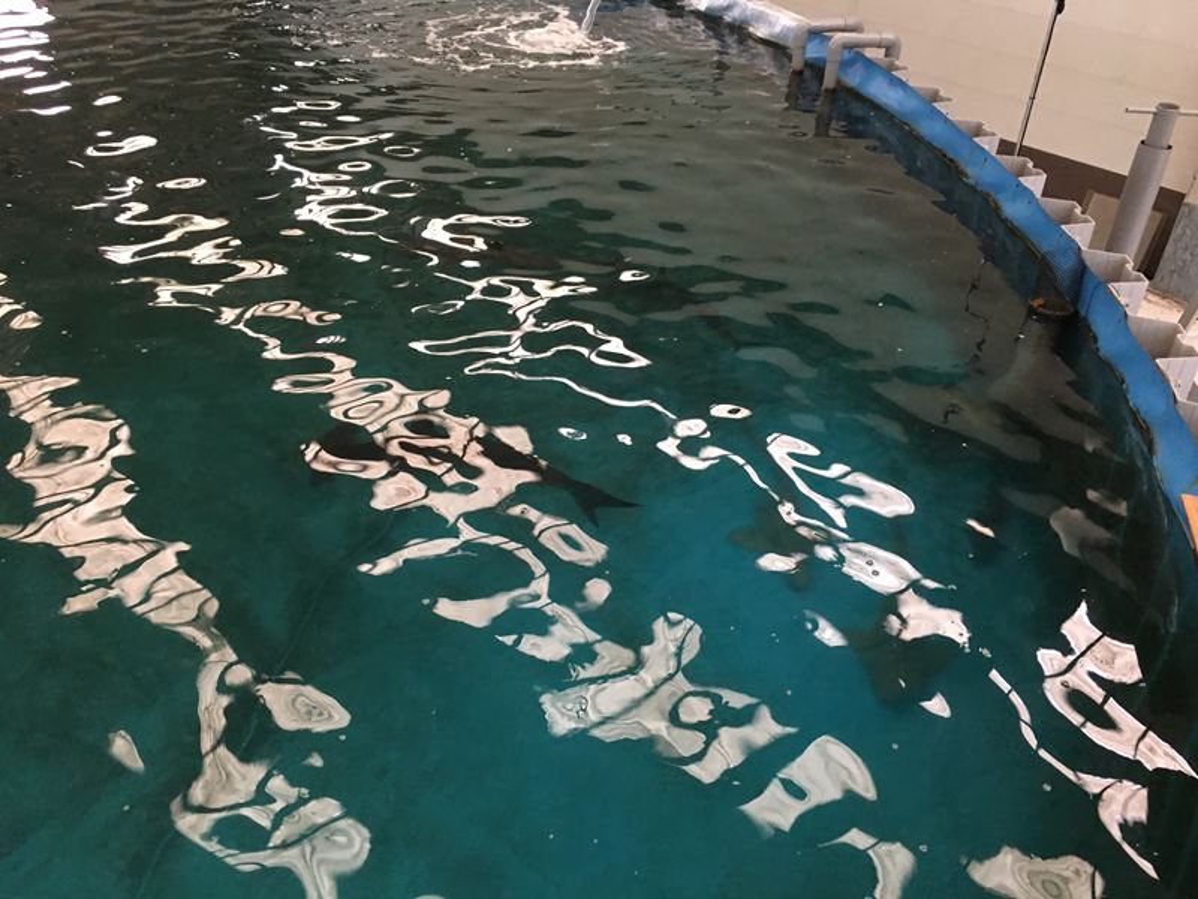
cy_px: 450
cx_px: 599
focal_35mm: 29
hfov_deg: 61.7
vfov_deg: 48.2
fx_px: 1004
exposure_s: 1/15
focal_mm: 4.15
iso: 64
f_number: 2.2
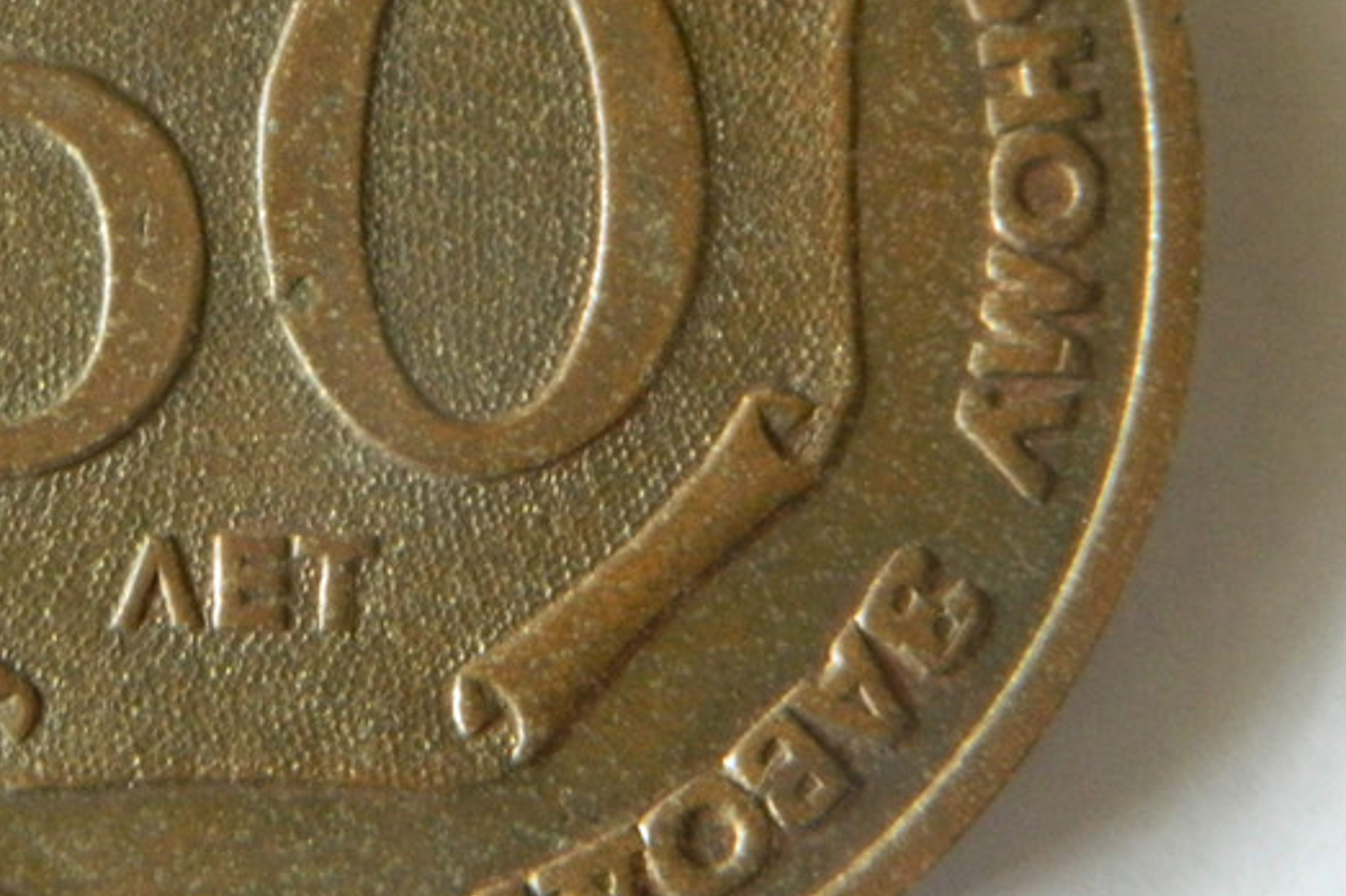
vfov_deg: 11.3
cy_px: 214
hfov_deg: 16.8
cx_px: 305
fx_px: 4521
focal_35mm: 121
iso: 400
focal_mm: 10.2
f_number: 3.8
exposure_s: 1/15
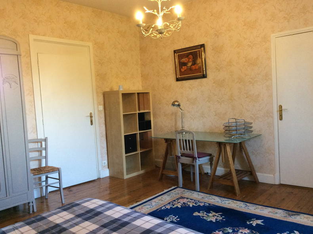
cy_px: 117
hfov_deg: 56.8
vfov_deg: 44.1
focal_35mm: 32
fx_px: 289
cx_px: 156
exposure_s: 1/25
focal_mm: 3.3
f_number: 2.4
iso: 125
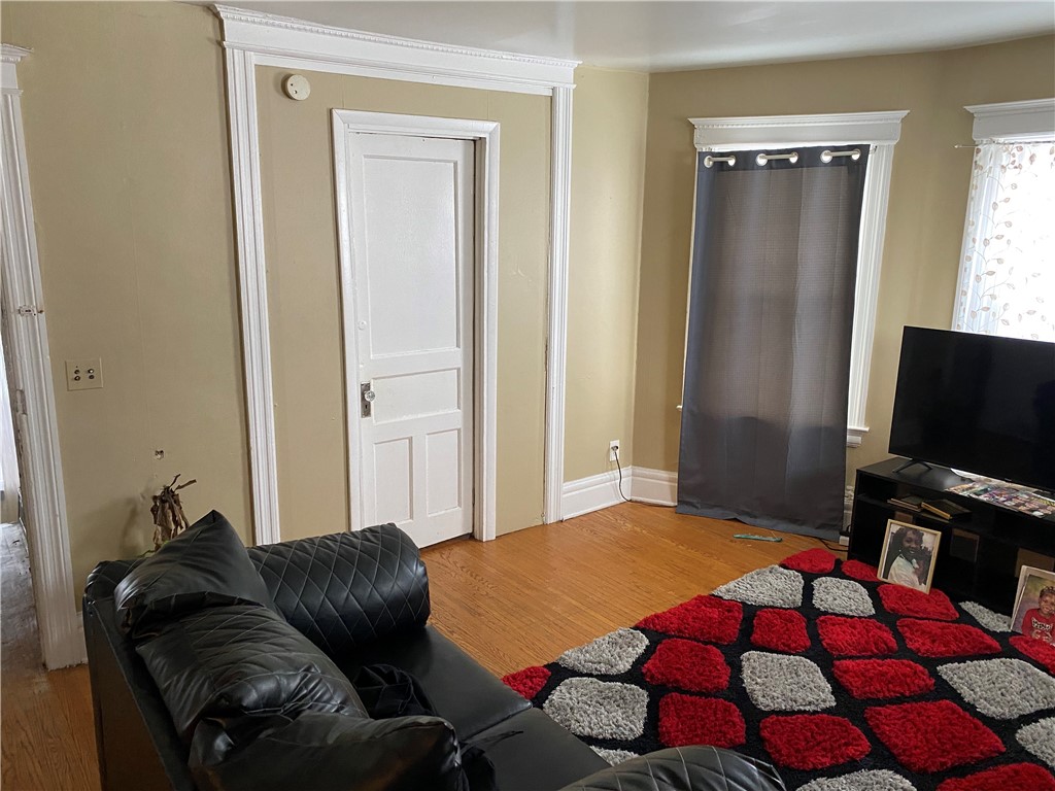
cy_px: 396
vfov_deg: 53.1
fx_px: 792
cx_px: 528
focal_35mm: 26
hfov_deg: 67.3
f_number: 1.8
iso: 320
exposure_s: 1/60
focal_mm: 4.25
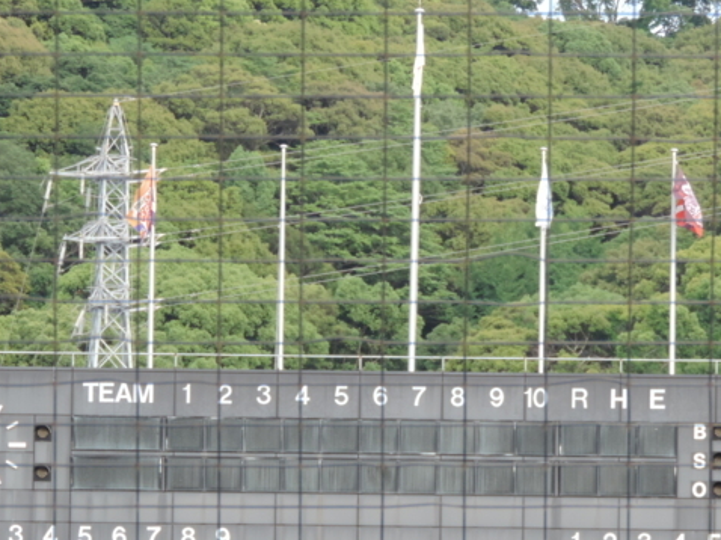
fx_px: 6974
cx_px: 406
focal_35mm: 335
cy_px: 410
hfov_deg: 5.9
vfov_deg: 4.4
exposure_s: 1/125
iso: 125
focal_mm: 35.6
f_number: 4.6
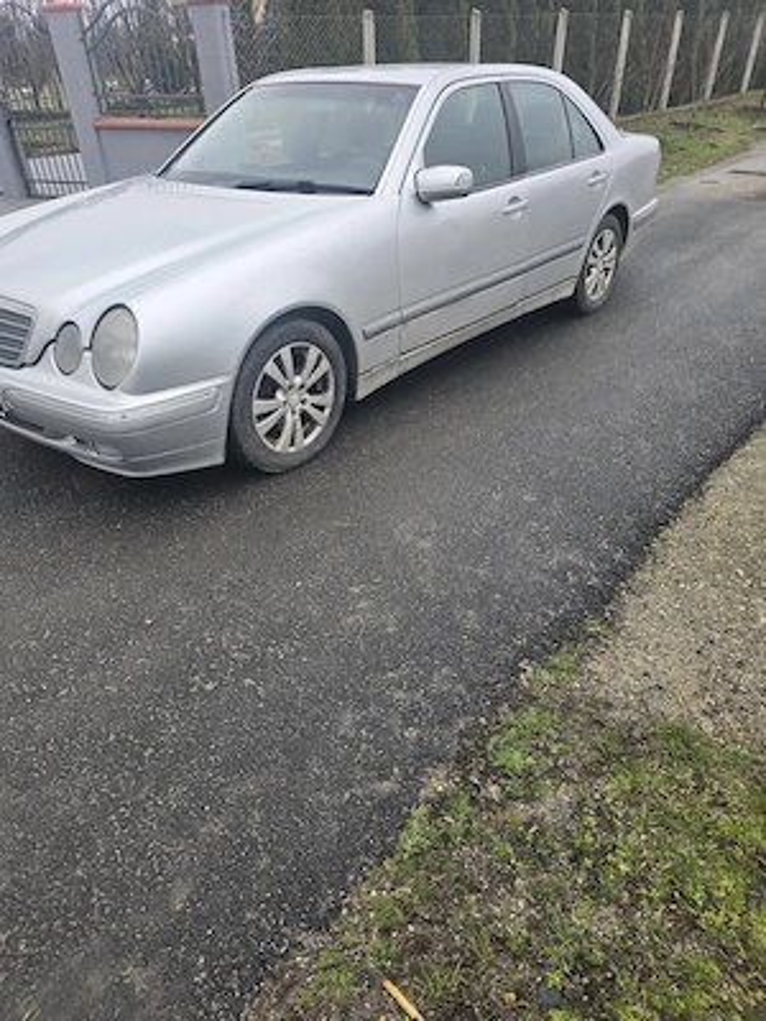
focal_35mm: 23
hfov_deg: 58.9
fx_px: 679
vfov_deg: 73.9
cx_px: 383
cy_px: 510
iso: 32
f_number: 1.7
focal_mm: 6.3
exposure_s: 1/180
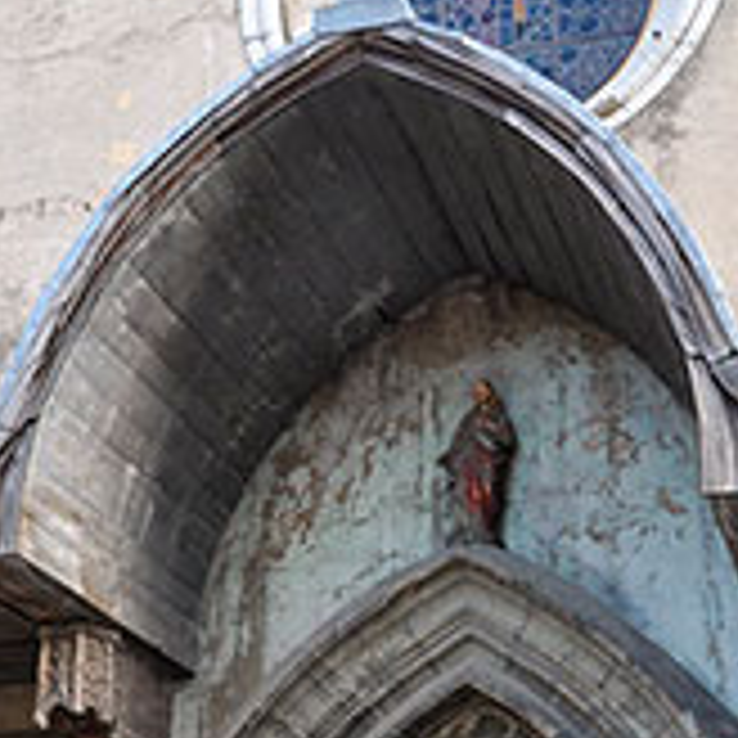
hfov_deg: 27.2
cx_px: 482
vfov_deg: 26.2
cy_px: 698
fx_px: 1520
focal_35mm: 63
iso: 200
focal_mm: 18
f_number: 7.1
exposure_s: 1/50
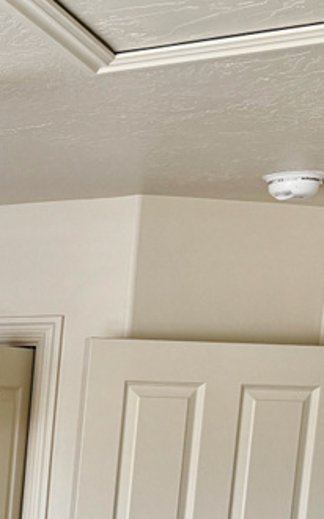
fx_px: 1117
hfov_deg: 13.7
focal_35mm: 79
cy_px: 566
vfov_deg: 24.5
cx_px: -346
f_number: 1.78
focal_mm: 6.76
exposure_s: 1/120
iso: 200
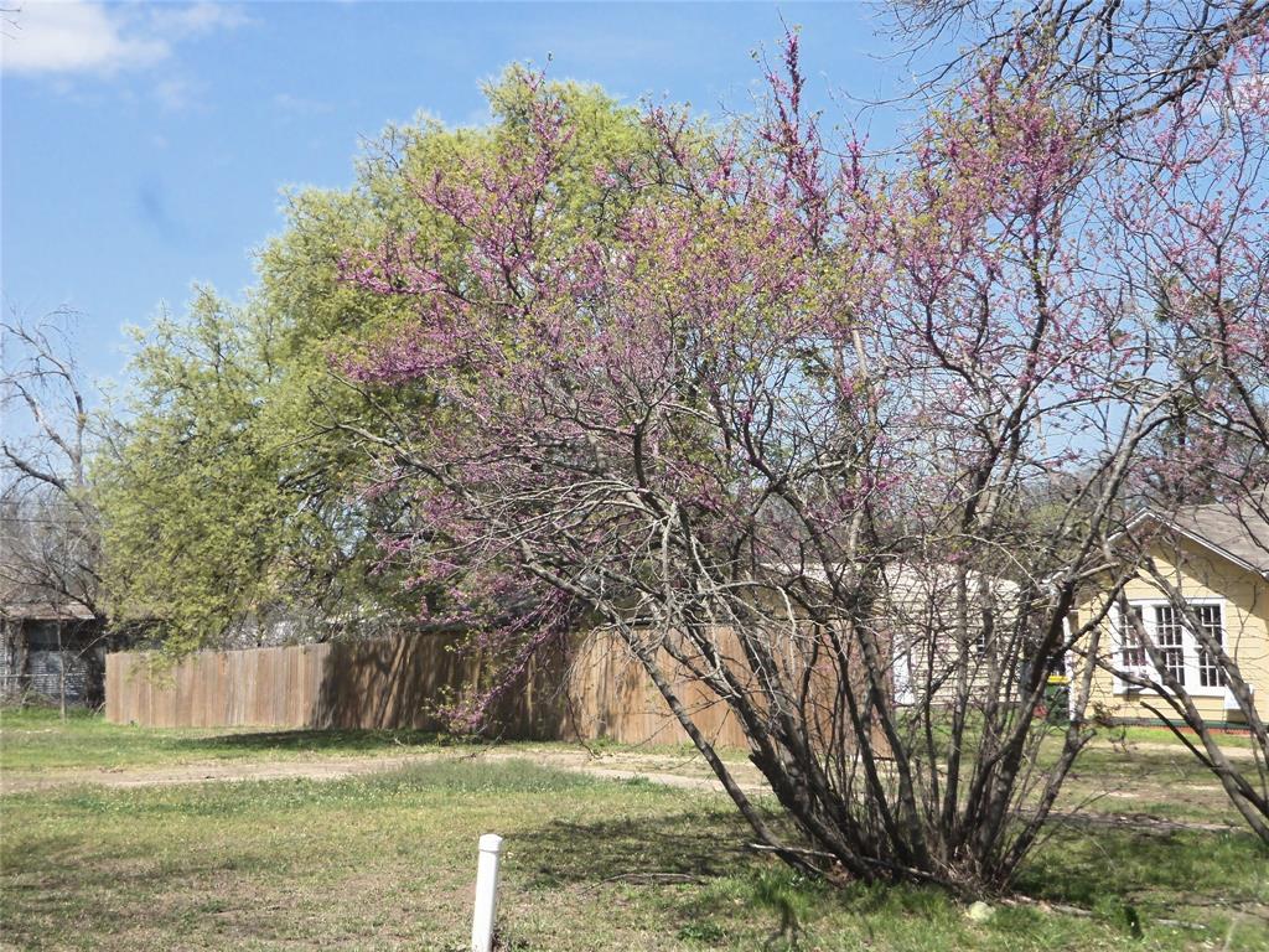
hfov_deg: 31.2
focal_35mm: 62
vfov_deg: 23.7
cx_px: 634
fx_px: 2273
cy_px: 476
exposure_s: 1/400
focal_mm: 10.9
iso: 64
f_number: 4.8
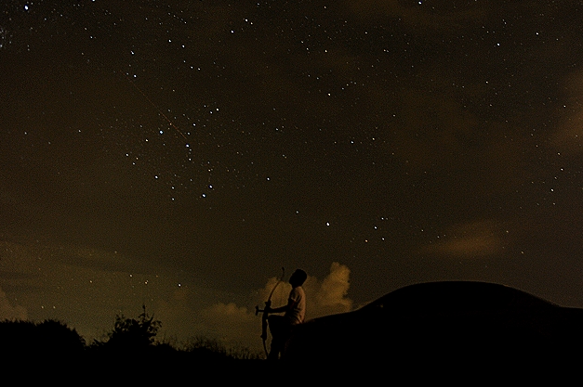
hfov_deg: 51.7
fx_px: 599
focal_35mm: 37
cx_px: 333
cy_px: 170
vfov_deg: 35.8
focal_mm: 29
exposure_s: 30
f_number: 2.8
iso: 1250
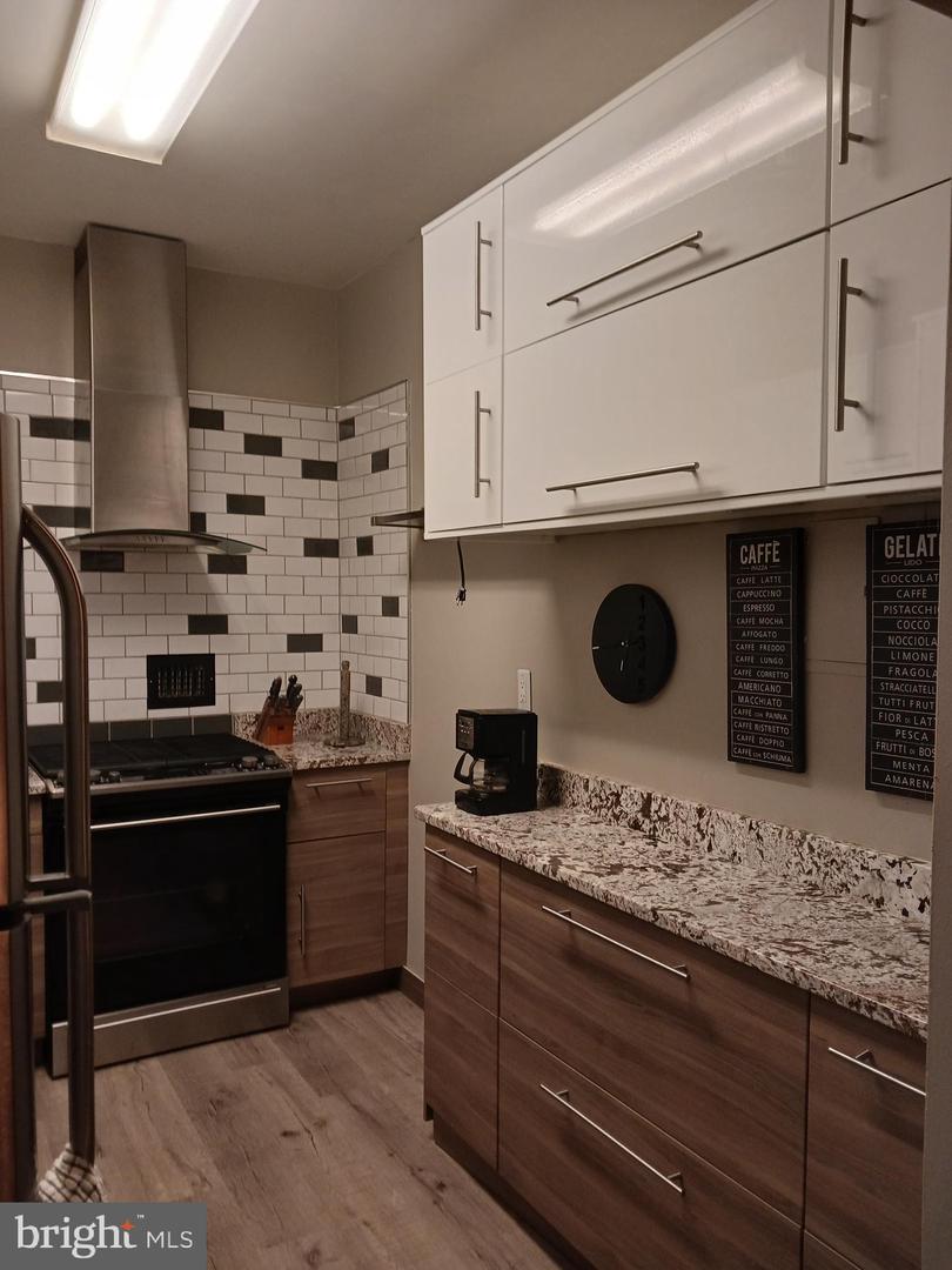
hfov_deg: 51.4
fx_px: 990
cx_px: 476
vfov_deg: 65.3
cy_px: 635
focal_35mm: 27
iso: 160
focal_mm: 4
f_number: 1.8
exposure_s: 1/40
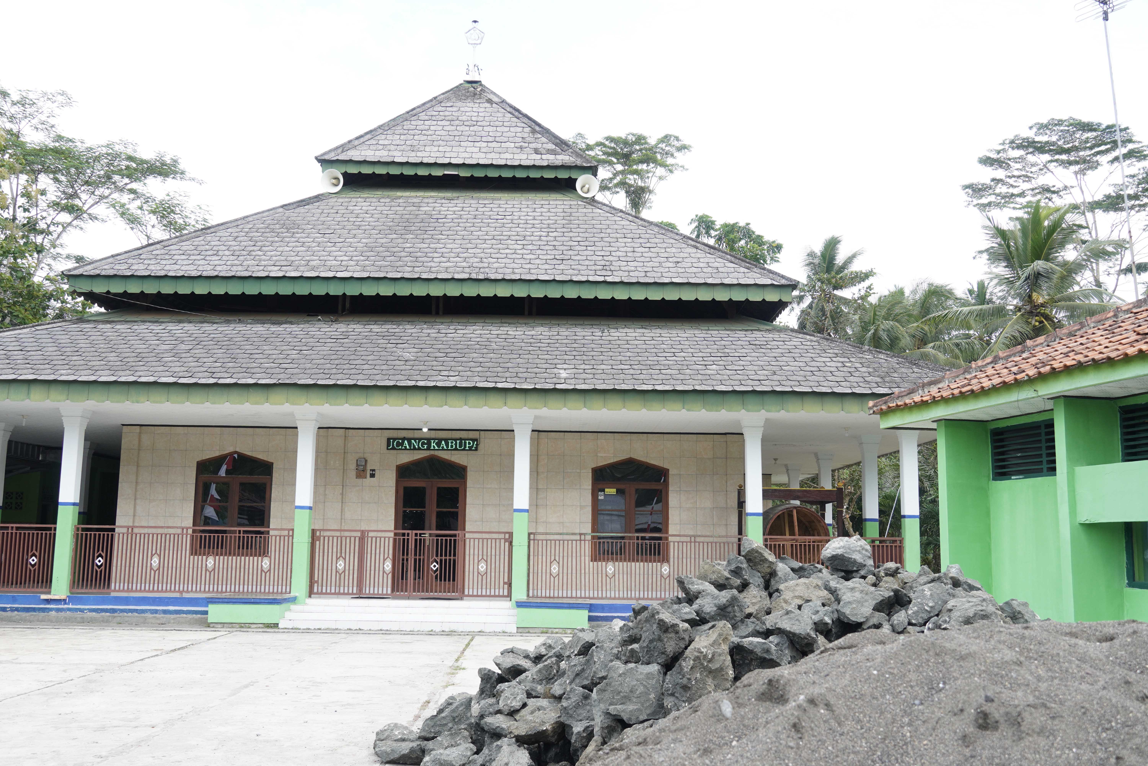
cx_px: 574
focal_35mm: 36
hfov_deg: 53.1
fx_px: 1148
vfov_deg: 36.9
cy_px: 383
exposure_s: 1/160
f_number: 6.3
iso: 200
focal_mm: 24
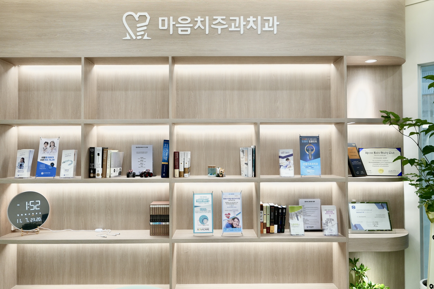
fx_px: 325
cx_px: 217
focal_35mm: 27
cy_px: 144
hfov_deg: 67.4
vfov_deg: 47.9
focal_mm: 27
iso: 800
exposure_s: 1/200
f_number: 4
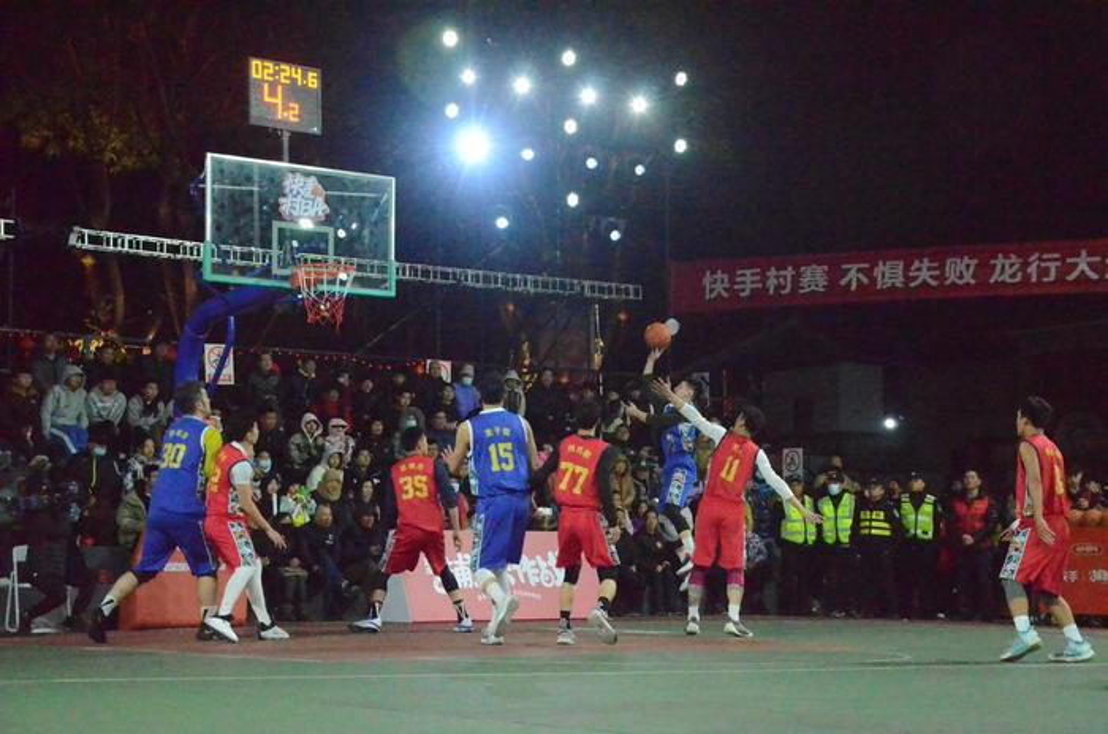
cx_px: 554
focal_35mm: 72
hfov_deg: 28.1
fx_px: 2212
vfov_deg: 18.9
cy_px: 367
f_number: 5.6
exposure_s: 1/800
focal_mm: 48
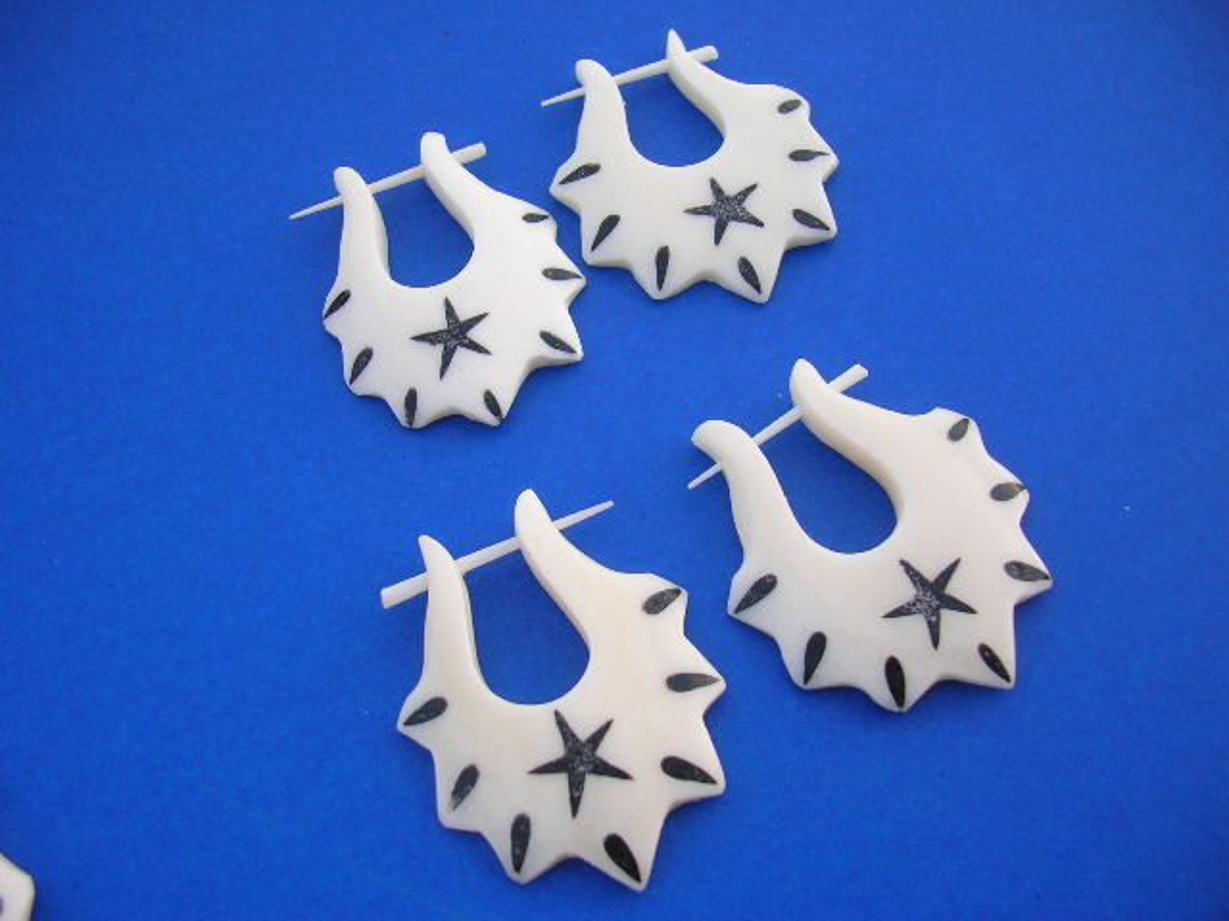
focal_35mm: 35
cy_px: 460
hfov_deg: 52.6
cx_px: 614
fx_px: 1243
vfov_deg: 40.7
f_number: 2.8
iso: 50
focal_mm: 5.8
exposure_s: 1/230
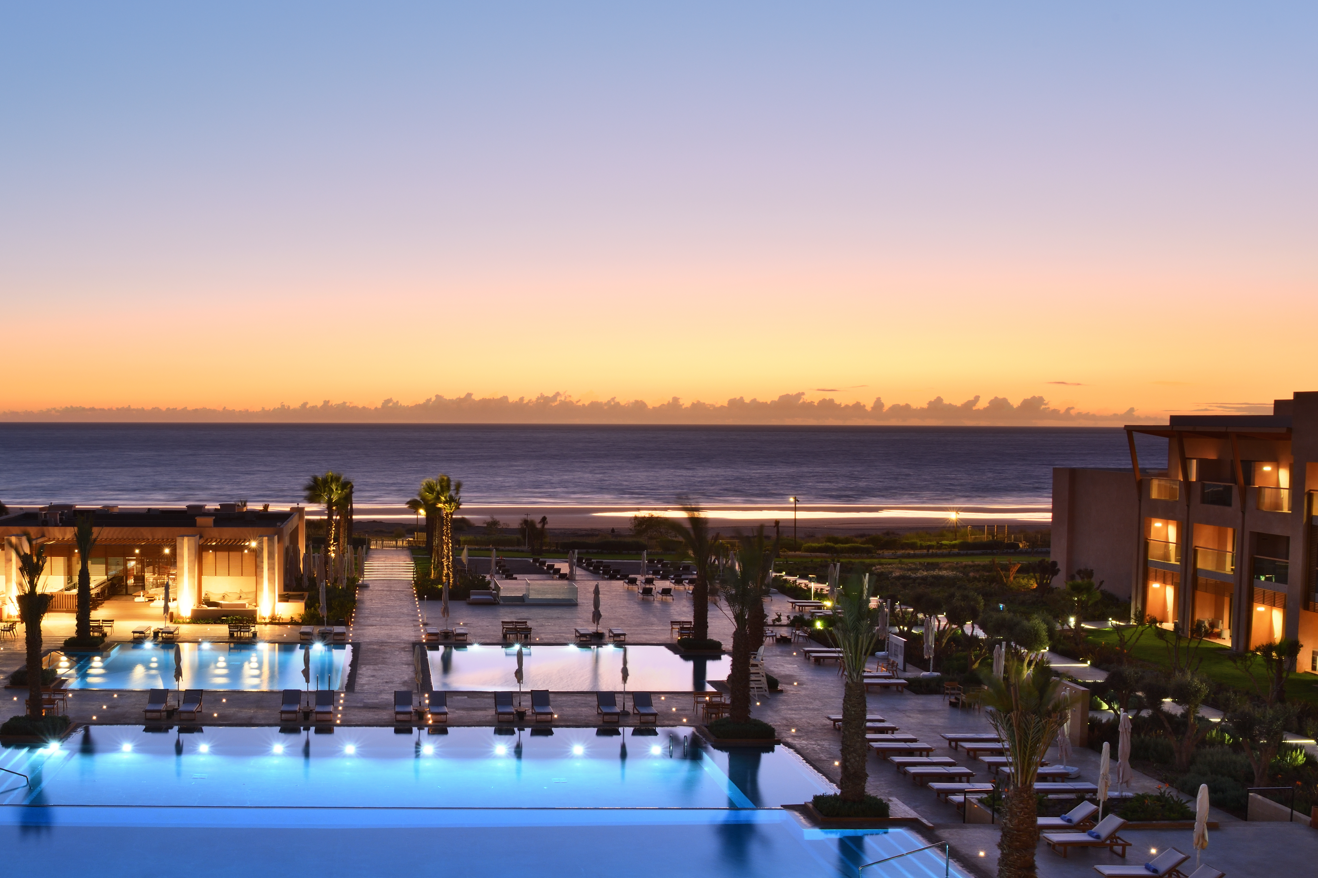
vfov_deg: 36.8
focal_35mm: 36
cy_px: 494
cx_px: 375
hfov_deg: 51.5
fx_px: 1318
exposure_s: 1.3
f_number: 16
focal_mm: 24
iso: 200
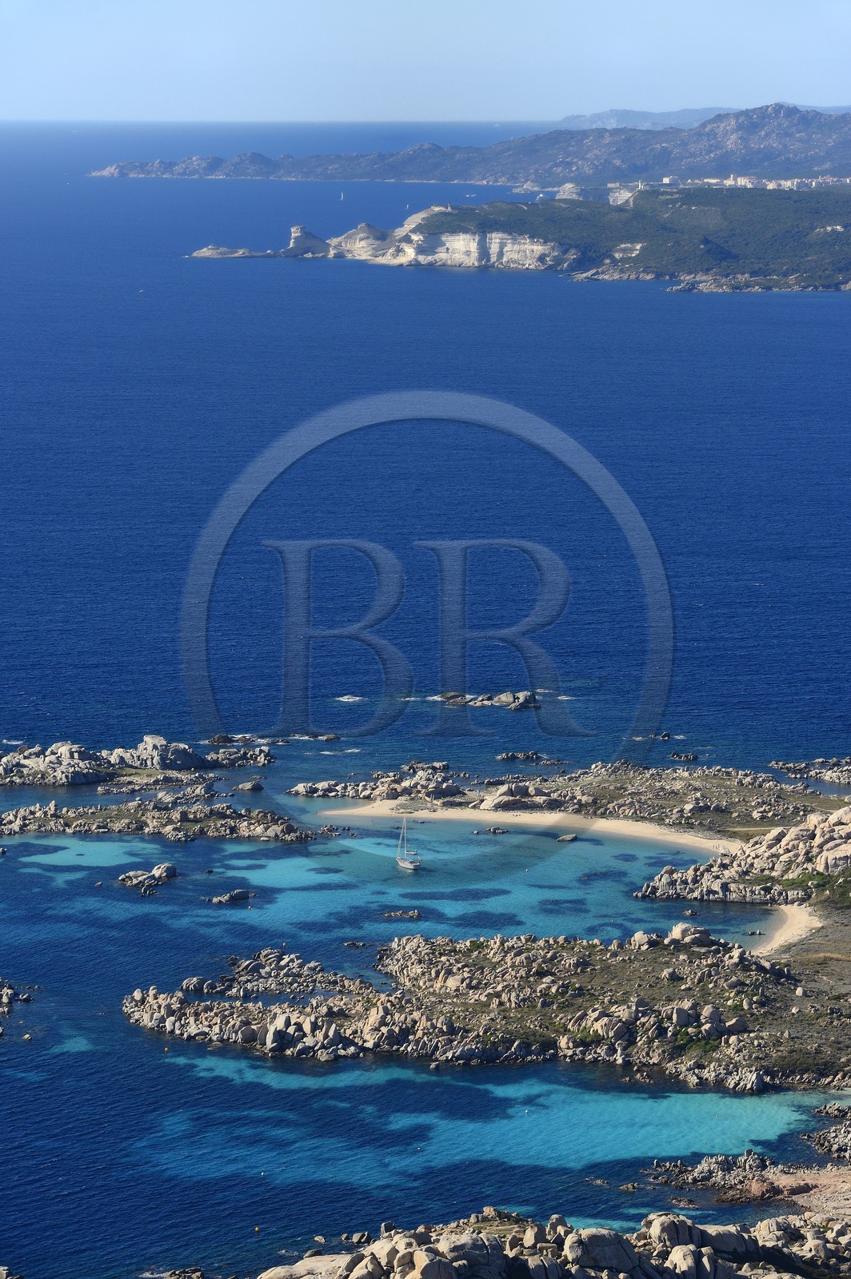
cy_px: 640
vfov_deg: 15.8
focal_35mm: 130
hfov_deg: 10.5
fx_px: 4617
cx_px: 426
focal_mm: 130
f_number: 9
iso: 400
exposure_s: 1/1000
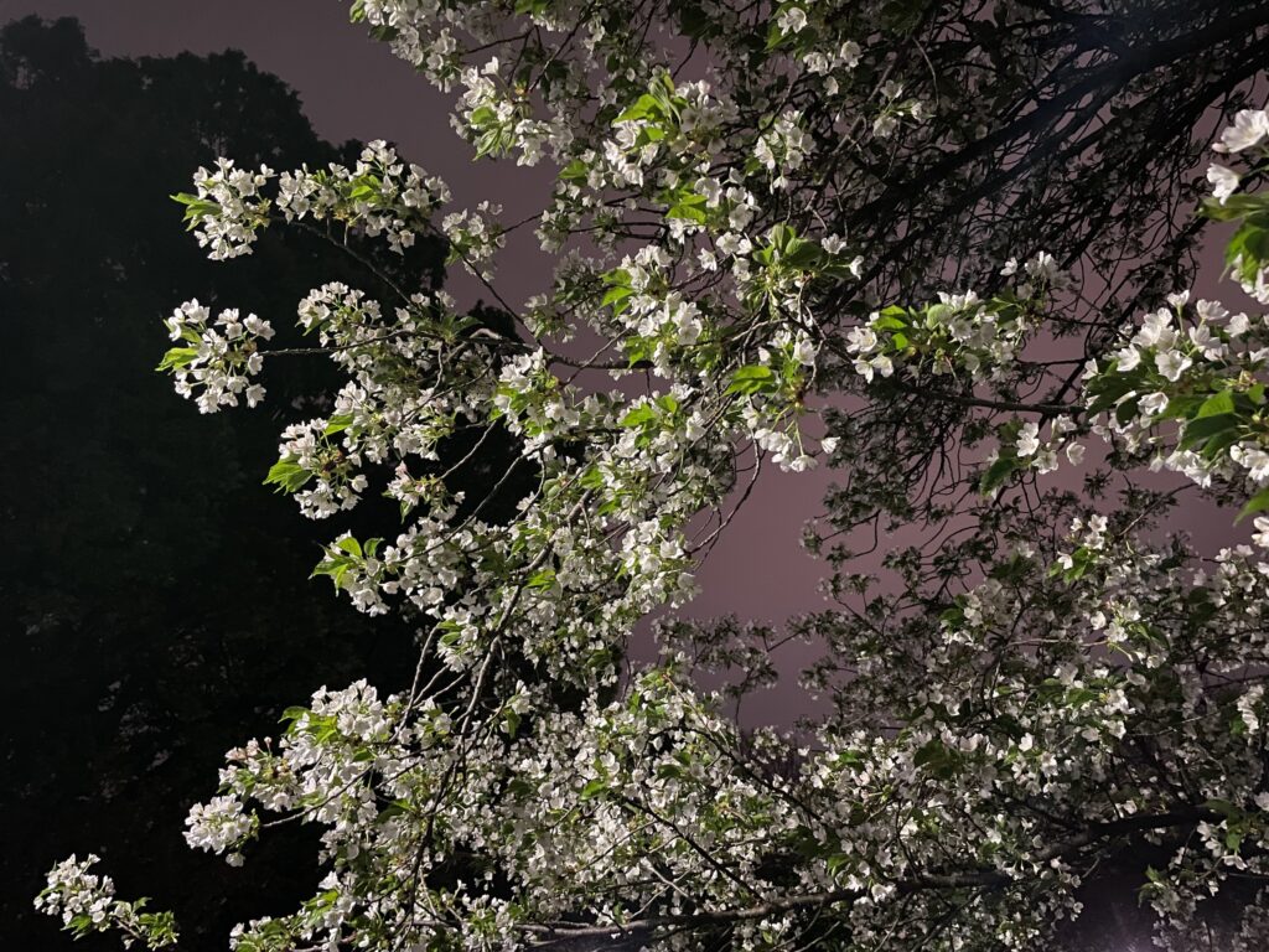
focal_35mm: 26
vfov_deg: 53.1
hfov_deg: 67.3
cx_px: 634
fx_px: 953
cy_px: 476
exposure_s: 1/9
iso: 500
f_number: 1.6
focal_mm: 4.2
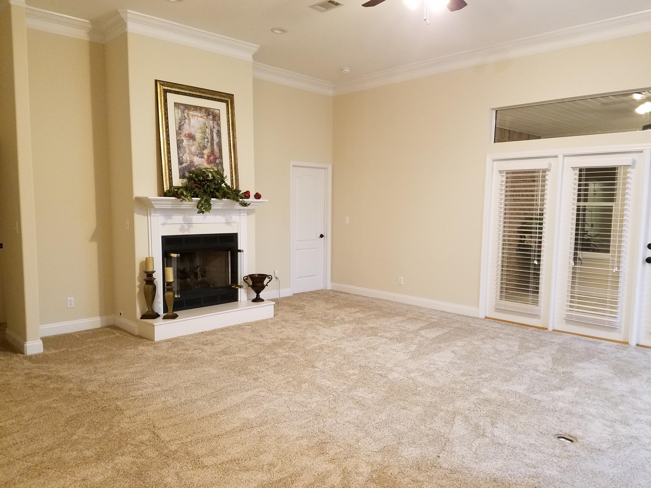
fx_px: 508
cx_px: 326
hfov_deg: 65.3
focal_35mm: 27
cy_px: 244
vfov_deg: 51.4
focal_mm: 4.25
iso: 250
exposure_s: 1/13
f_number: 1.7
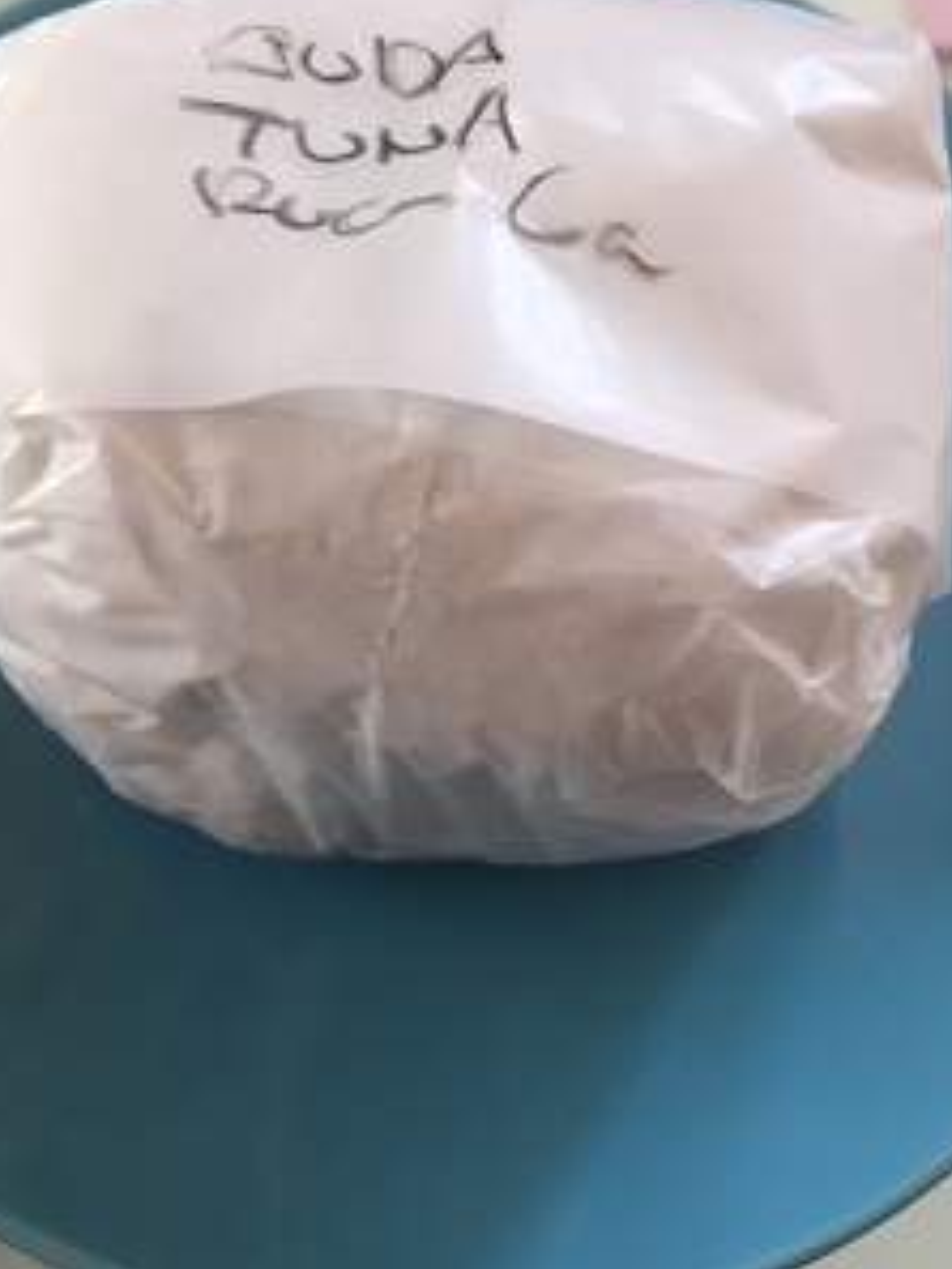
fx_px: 1429
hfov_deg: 36.8
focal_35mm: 39
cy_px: 423
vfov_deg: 47.1
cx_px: 410
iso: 32
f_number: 2.2
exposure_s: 1/30
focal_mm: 4.15
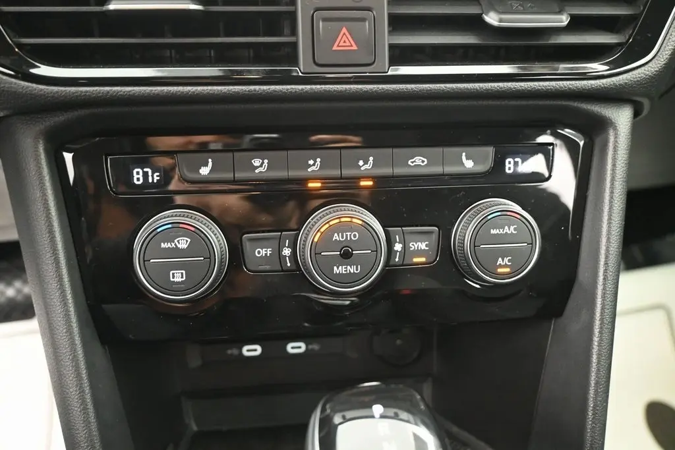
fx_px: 577
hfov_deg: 60.7
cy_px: 225
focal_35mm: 31
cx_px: 338
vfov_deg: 42.7
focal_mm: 20.5
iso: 4000
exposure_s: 1/60
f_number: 3.8
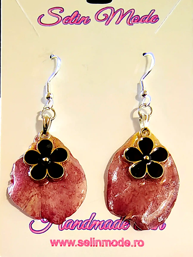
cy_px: 128
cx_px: 96
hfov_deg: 78.2
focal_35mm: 16
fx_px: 119
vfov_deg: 94.5
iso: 1856
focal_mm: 2.13
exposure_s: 1/16.7
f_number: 2.2
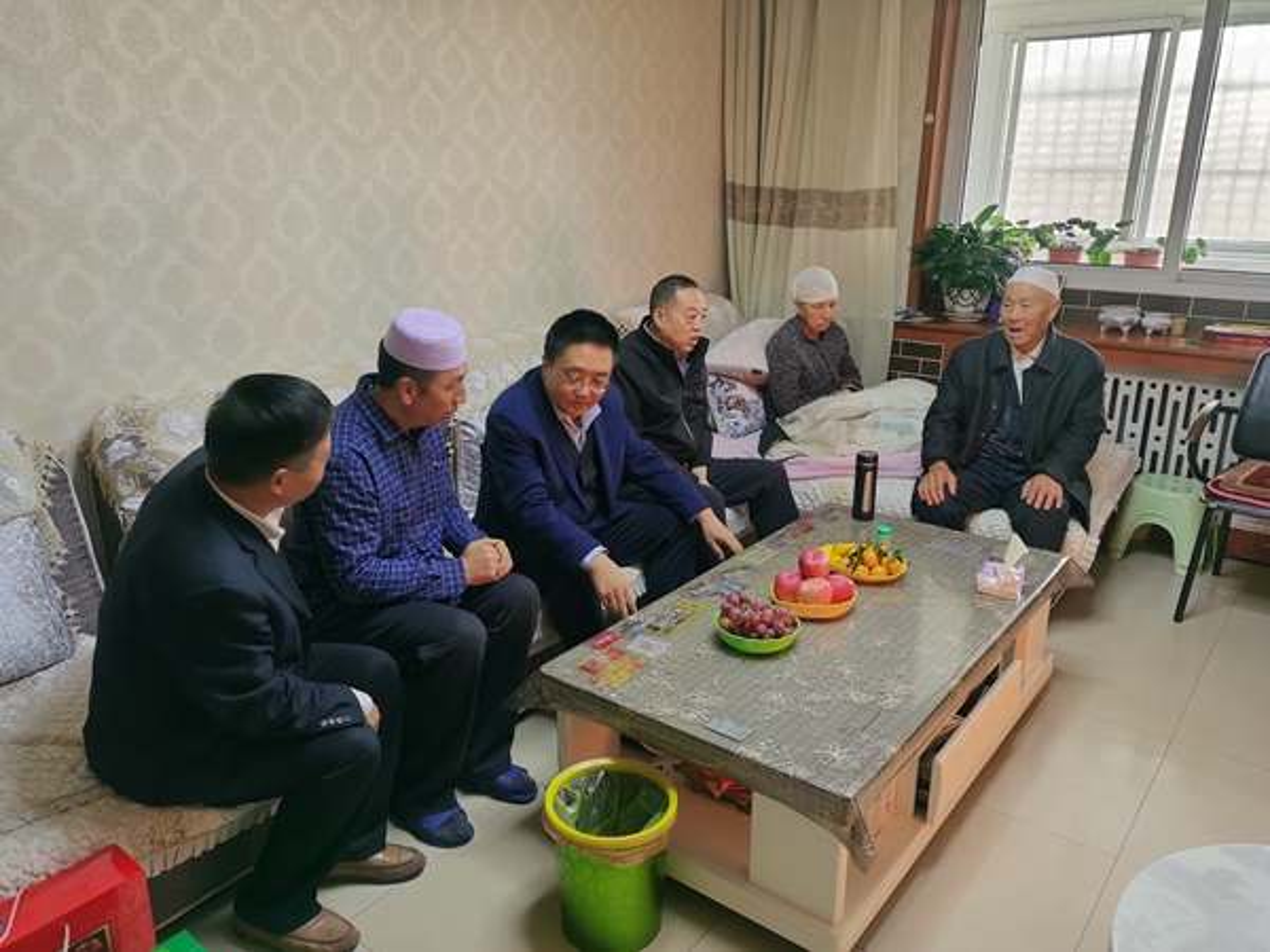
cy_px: 476
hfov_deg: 65.3
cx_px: 635
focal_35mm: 27
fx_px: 991
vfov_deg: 51.4
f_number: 1.8
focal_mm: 5.58
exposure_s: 1/100
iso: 250
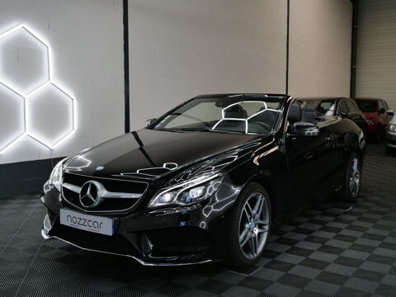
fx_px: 435
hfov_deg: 49.0
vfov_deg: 37.7
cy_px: 148
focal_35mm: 38
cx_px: 198
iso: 200
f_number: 3.5
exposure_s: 1/125
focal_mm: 19
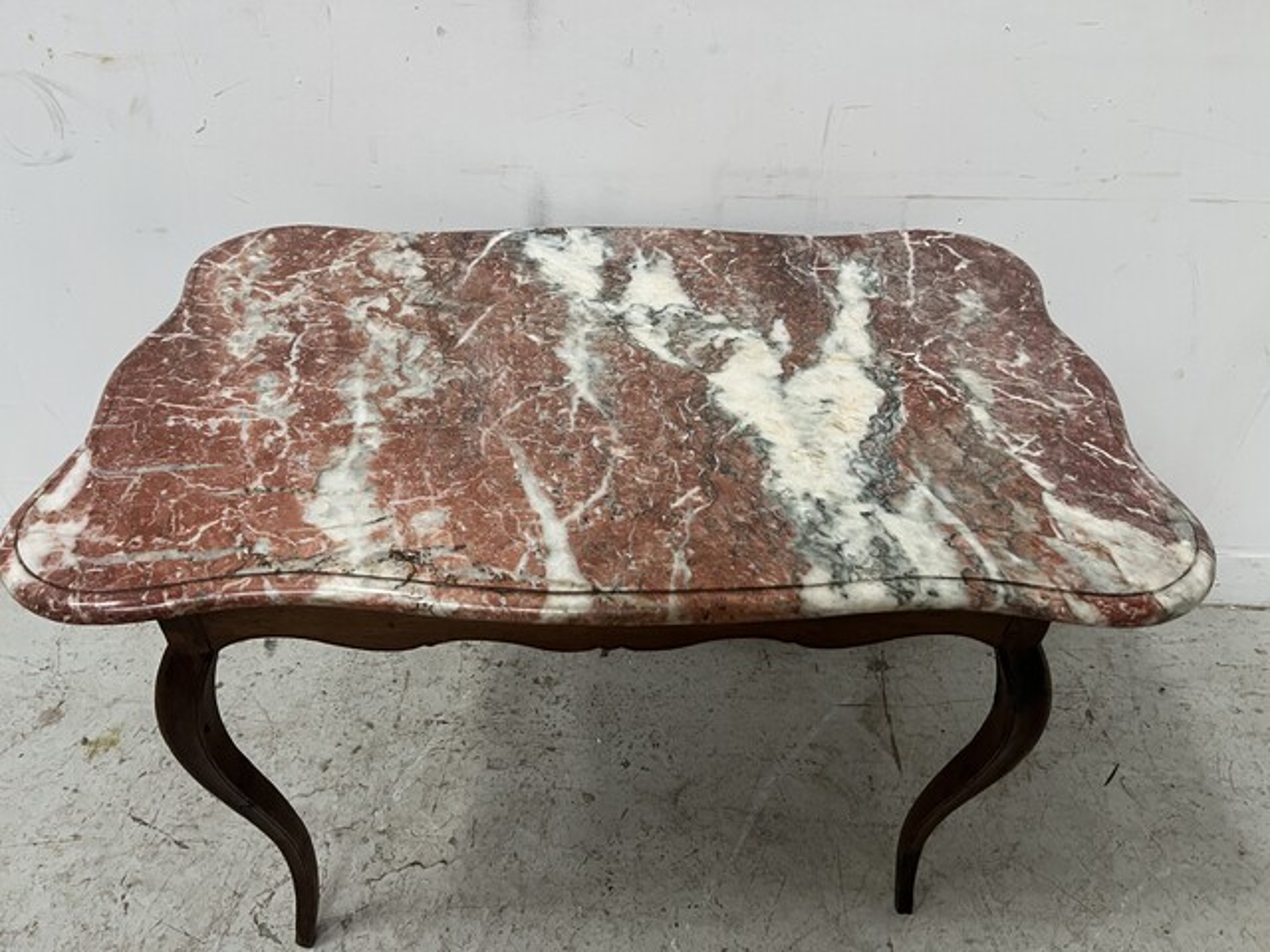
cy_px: 476
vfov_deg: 53.1
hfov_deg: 67.3
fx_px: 954
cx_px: 635
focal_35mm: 26
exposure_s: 1/60
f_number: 1.5
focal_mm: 5.7
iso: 400
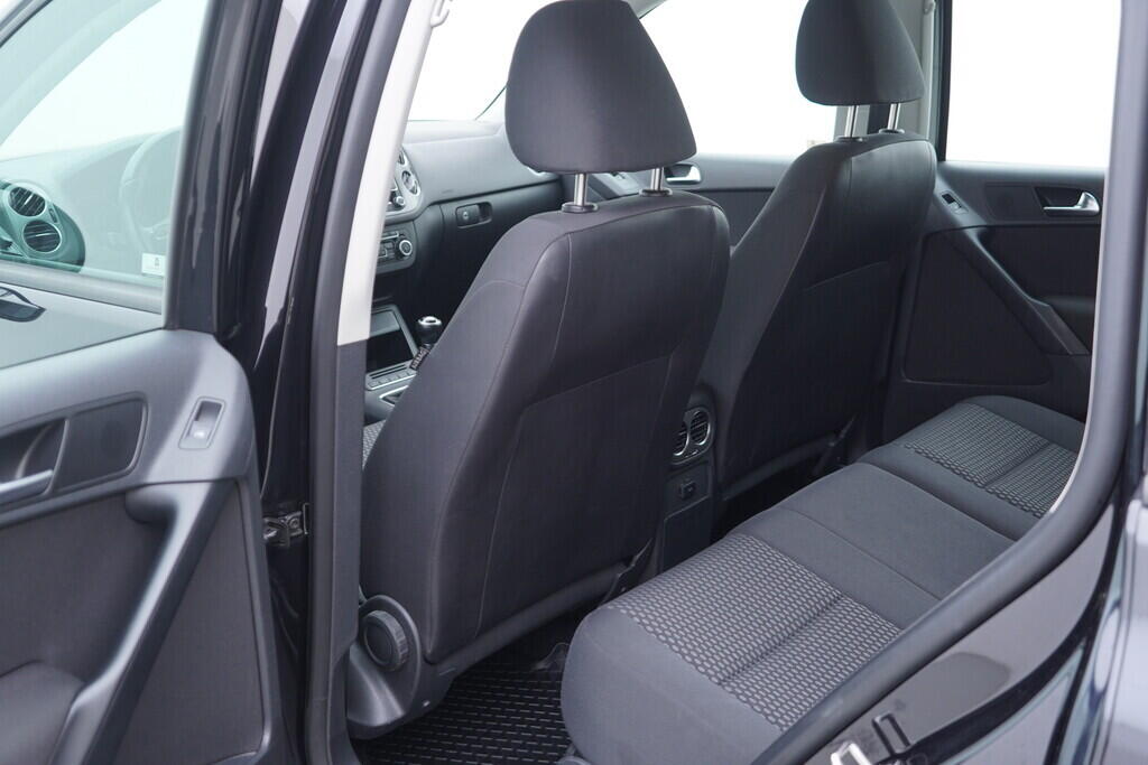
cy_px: 382
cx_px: 574
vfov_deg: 36.9
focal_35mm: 36
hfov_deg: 53.1
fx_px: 1148
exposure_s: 1/40
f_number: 2.8
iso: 250
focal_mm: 24
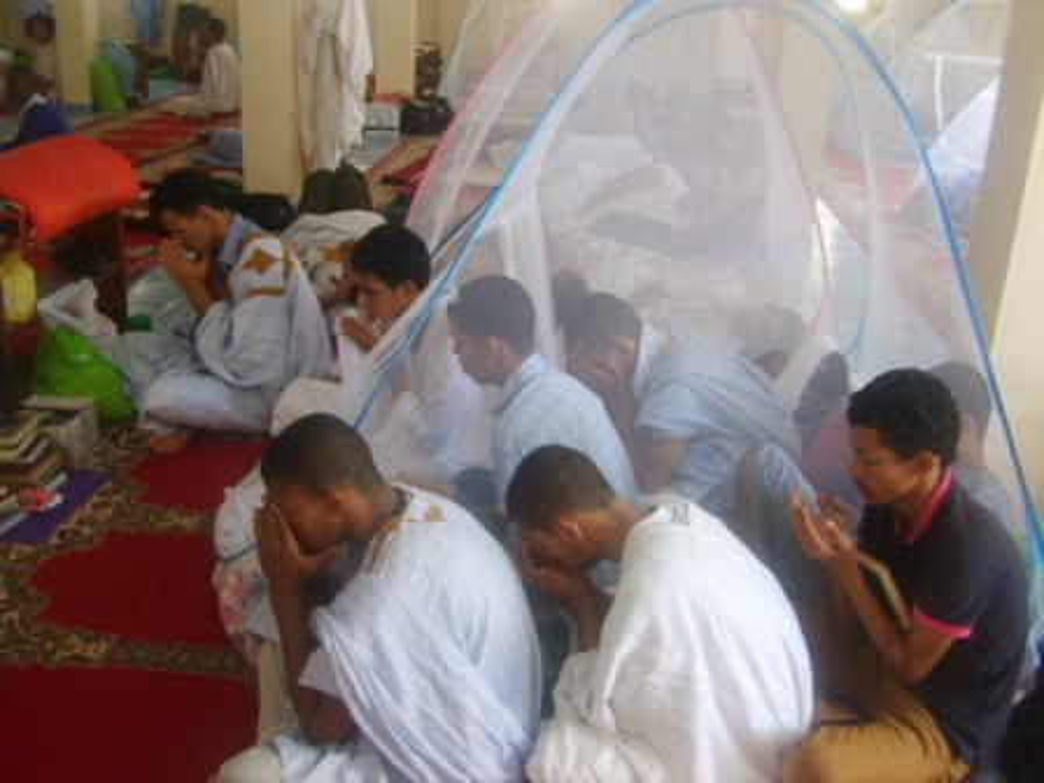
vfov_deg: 40.7
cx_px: 522
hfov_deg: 52.6
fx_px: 1056
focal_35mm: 35
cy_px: 392
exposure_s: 1/30
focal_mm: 5.8
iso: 133
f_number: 2.8
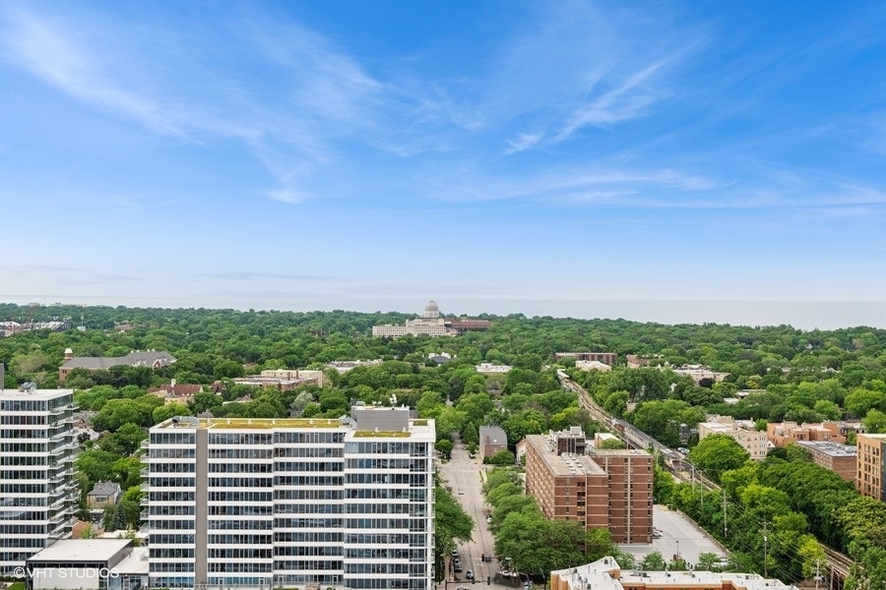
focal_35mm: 45
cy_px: 295
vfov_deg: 29.9
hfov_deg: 43.6
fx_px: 1107
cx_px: 443
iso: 200
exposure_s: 1/60
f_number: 9.5
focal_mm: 30
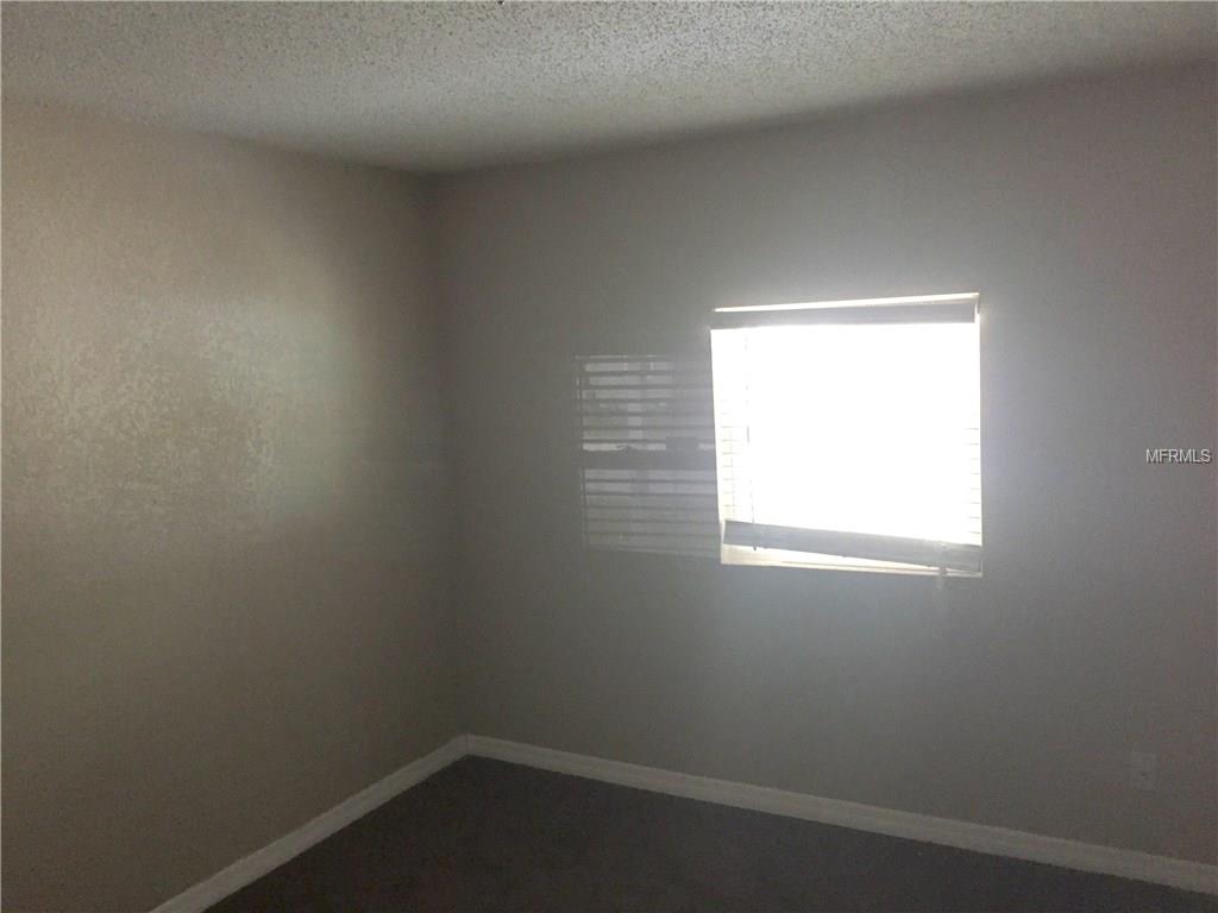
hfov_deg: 61.7
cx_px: 609
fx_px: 1020
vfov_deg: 48.2
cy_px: 456
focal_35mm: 29
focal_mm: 4.15
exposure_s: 1/24
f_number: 2.2
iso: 250
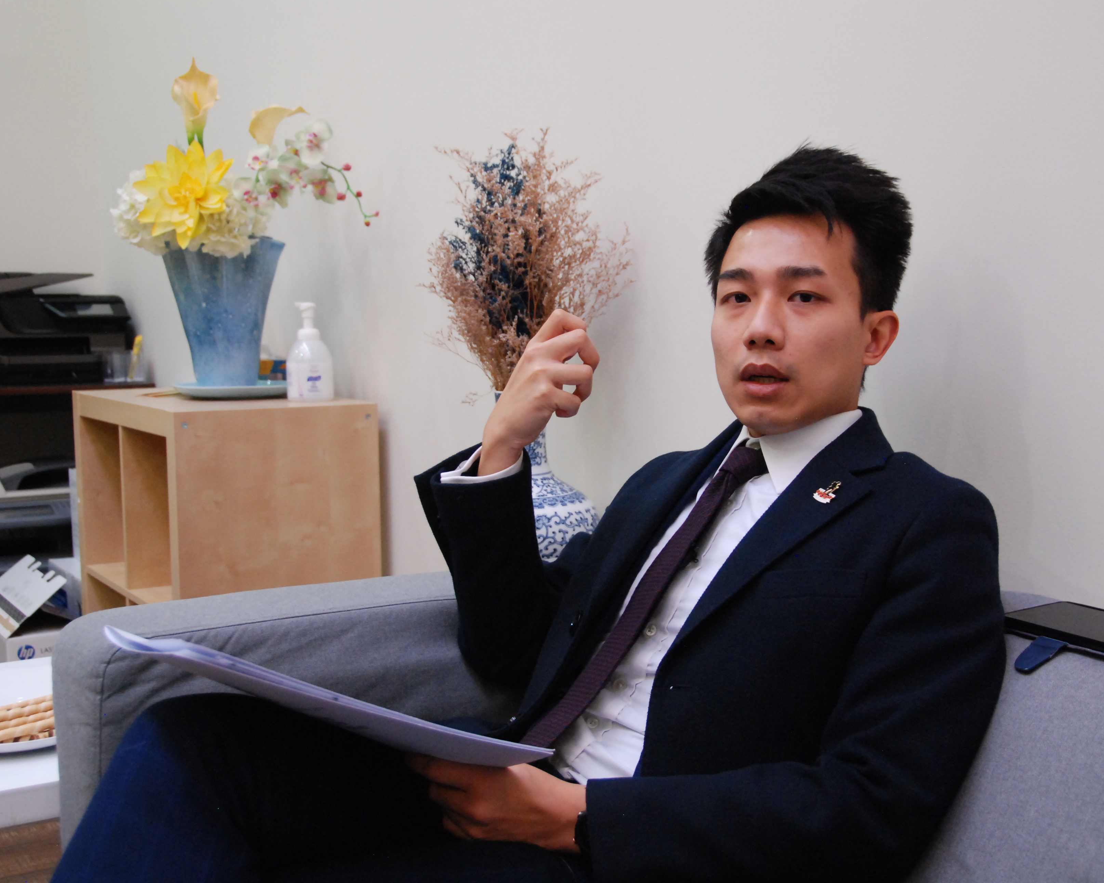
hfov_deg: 41.9
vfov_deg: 34.2
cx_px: 619
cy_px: 440
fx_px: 1438
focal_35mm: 44
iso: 1250
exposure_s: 1/25
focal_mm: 26
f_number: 4
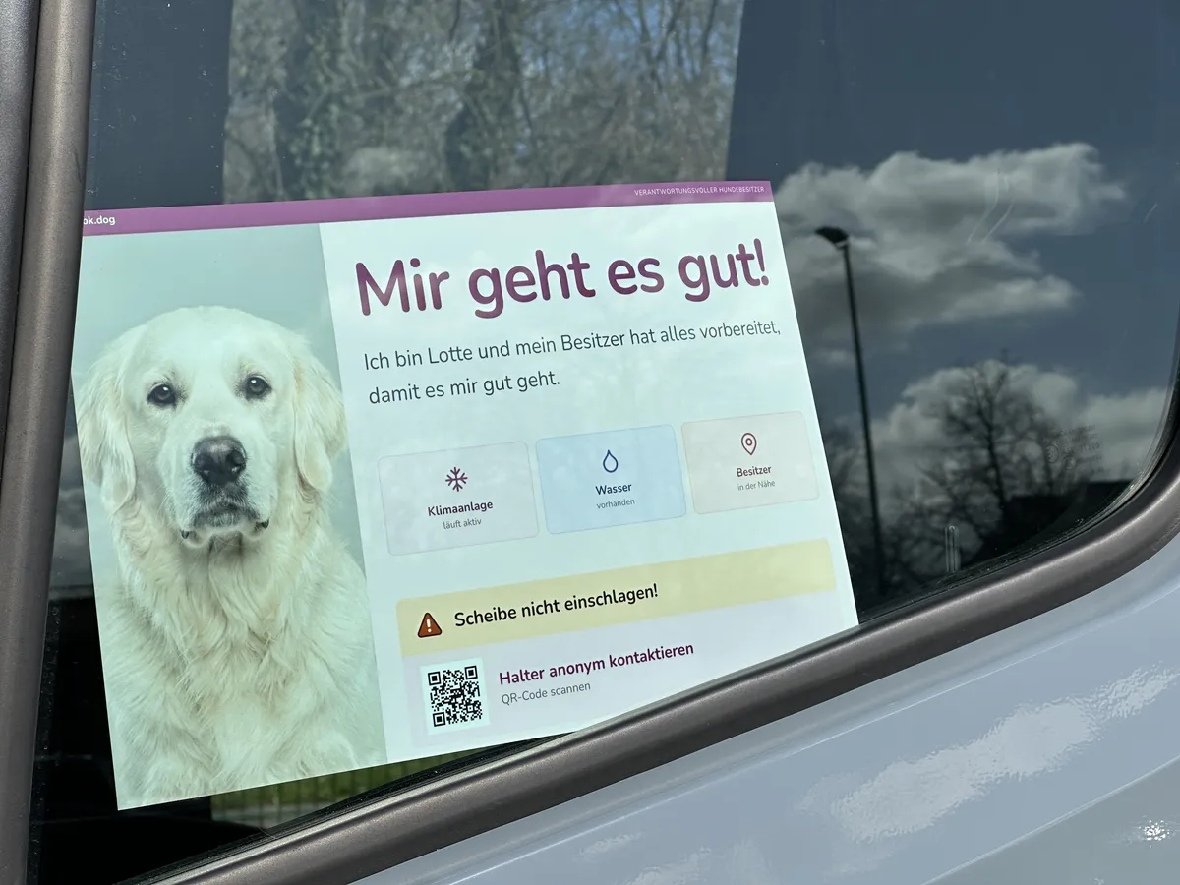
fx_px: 2625
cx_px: 590
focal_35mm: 77
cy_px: 442
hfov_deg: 25.3
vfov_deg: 19.1
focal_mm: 9
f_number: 2.8
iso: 32
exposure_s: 1/1672
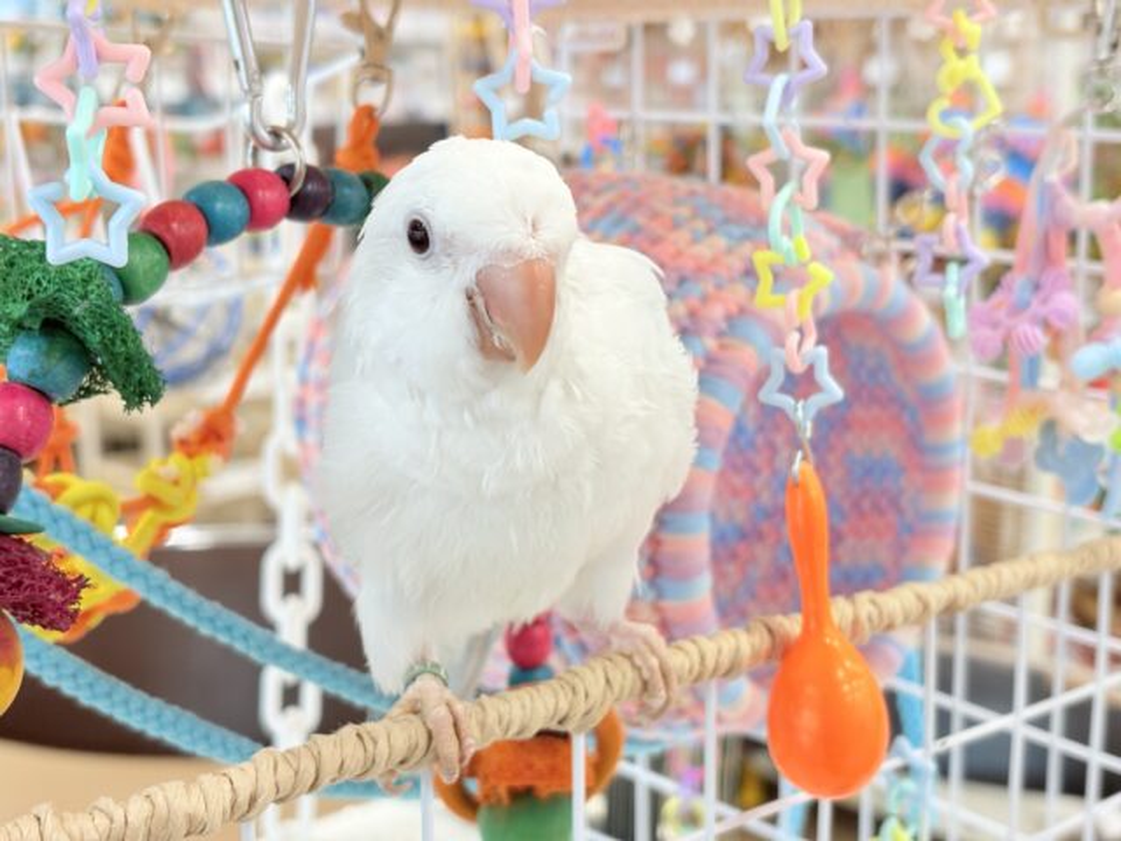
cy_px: 420
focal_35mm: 52
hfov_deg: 36.8
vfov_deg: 28.0
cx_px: 560
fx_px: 1684
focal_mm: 5.96
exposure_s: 1/50
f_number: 1.6
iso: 50
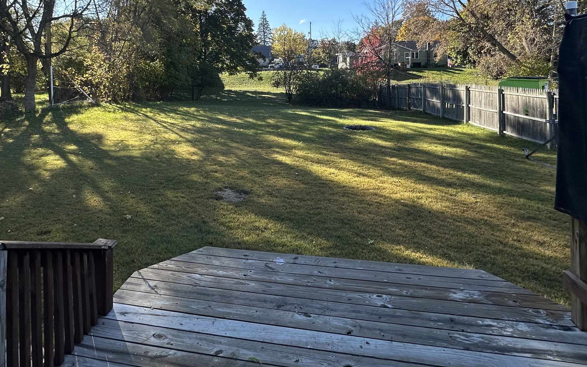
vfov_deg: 51.6
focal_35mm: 22
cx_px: 244
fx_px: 352
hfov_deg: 79.0
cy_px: 73
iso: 40
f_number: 2.2
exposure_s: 1/979
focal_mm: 2.22
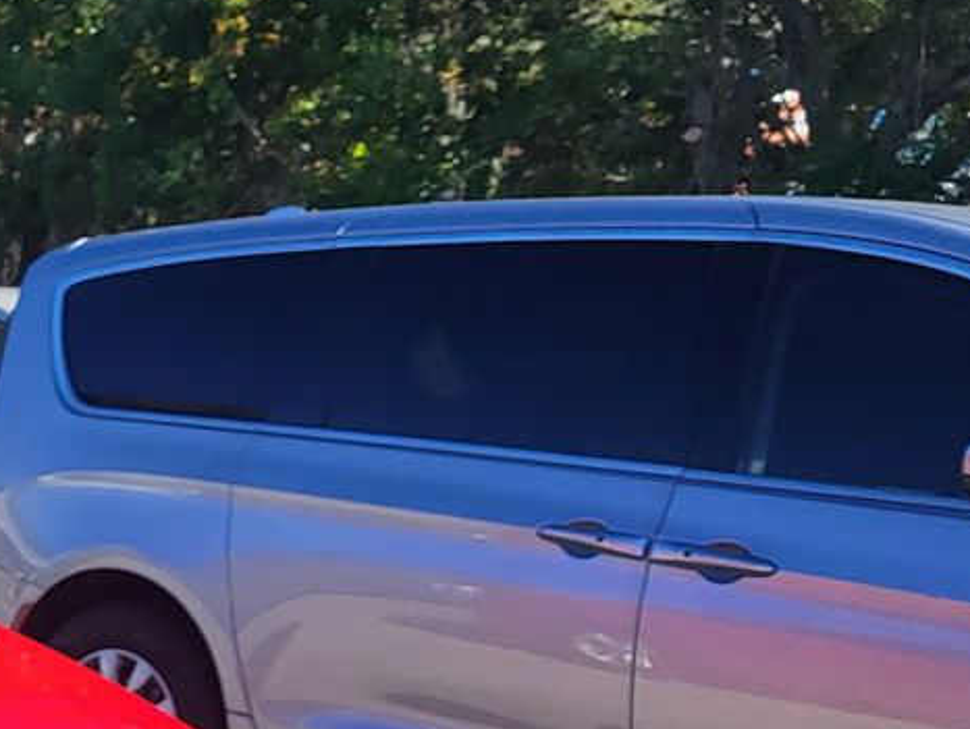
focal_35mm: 89
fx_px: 2496
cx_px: -411
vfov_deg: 16.0
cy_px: 883
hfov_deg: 19.6
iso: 40
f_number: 1.8
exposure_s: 1/1509
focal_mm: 5.4
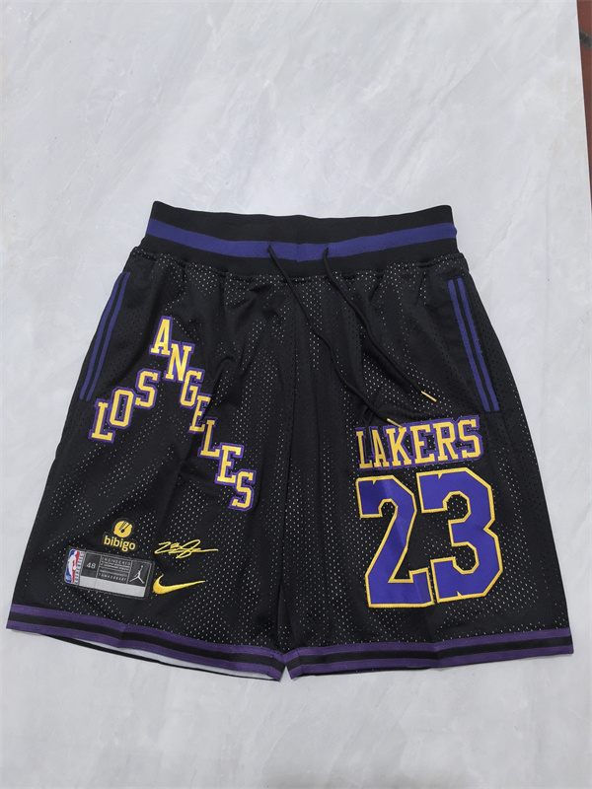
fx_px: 616
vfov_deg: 65.3
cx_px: 296
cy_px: 394
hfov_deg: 51.4
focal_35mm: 27
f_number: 2
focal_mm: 5.75
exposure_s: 1/33.3
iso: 320
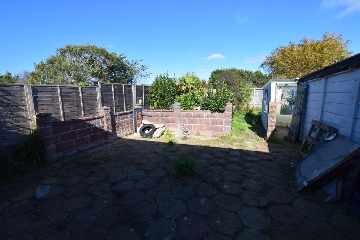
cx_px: 180
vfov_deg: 77.3
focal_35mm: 15
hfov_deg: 100.4
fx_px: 150
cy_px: 120
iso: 400
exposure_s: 1/250
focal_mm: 10
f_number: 10
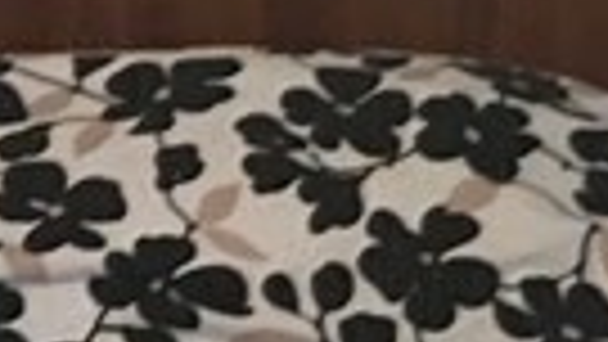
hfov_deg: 8.3
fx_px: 3854
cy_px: 0
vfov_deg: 5.1
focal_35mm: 239
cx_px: -833
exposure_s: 1/15
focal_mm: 4.15
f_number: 2.2
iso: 250
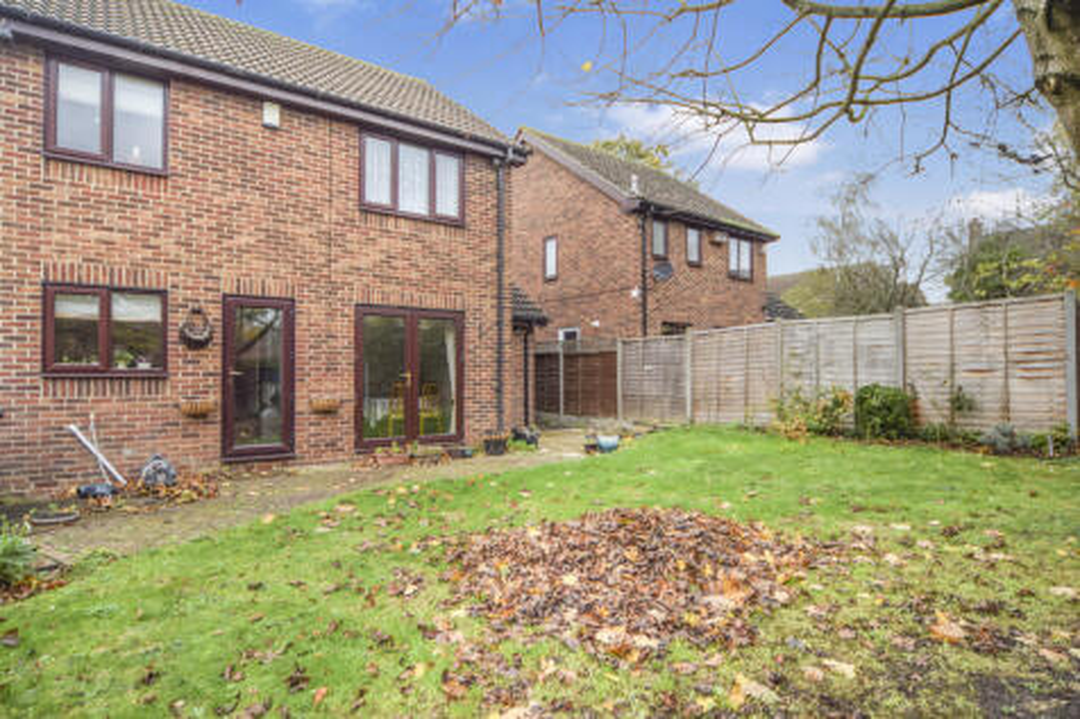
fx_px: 540
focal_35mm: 18
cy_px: 360
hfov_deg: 90.0
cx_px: 540
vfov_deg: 67.3
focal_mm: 12
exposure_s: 1/80
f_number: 4.5
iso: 100
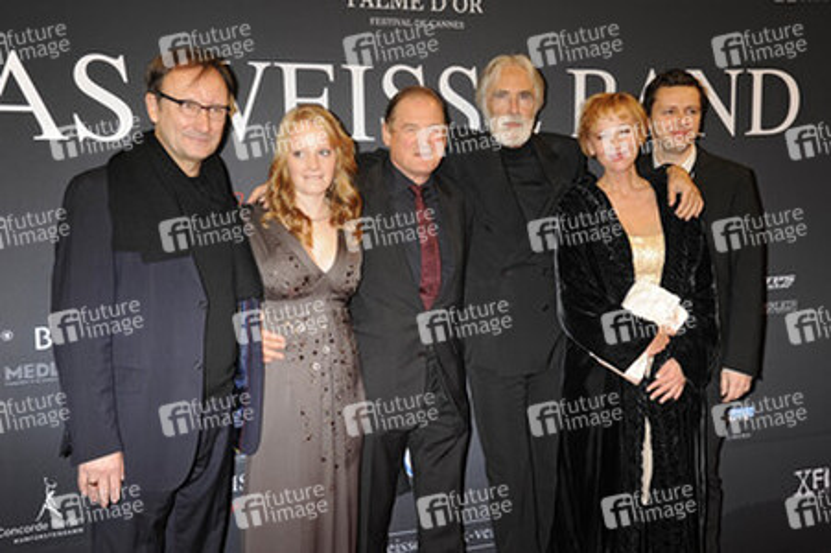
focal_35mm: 45
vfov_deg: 29.8
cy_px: 276
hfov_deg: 43.6
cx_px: 416
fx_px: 1038
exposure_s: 1/160
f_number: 7.1
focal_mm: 45
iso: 640
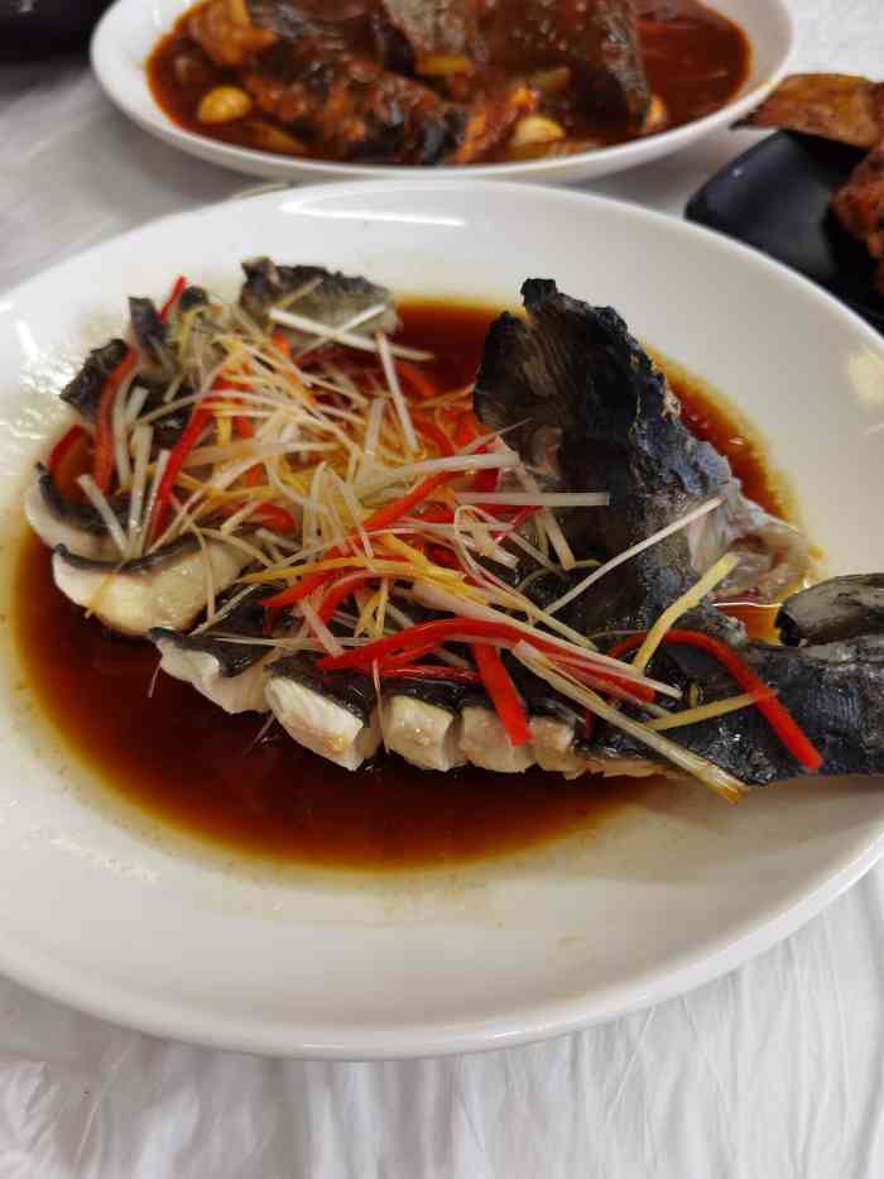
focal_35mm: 27
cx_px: 442
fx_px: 919
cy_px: 590
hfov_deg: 51.4
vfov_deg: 65.3
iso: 80
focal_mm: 6.71
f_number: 1.9
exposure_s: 1/100
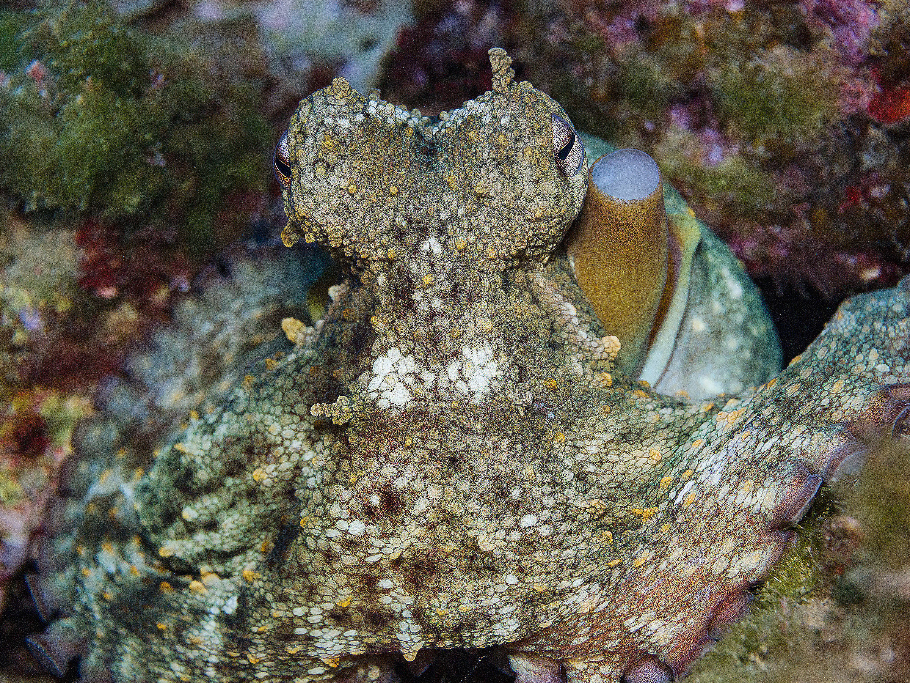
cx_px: 455
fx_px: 2366
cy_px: 342
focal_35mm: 90
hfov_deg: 21.8
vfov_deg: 16.4
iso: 250
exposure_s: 1/125
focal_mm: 45
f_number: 5.6
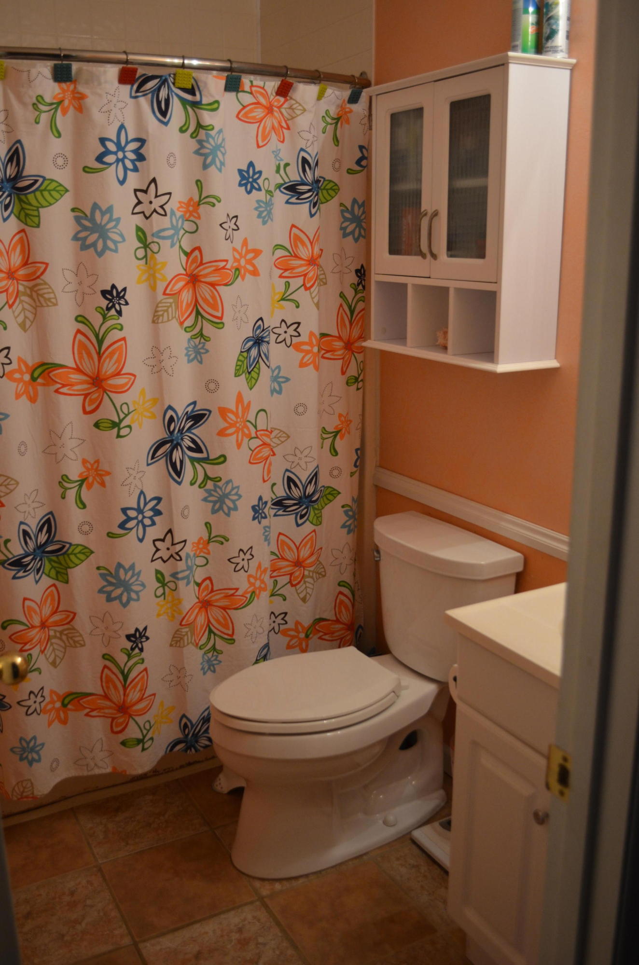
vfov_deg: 57.3
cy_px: 482
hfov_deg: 39.8
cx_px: 320
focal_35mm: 33
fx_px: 883
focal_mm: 22
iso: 560
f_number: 4
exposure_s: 1/60
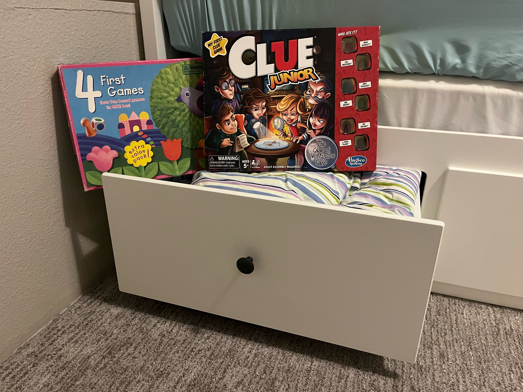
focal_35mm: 26
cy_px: 196
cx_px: 262
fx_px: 393
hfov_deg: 67.3
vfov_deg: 53.1
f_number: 1.6
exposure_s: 1/30
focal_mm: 5.1
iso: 500
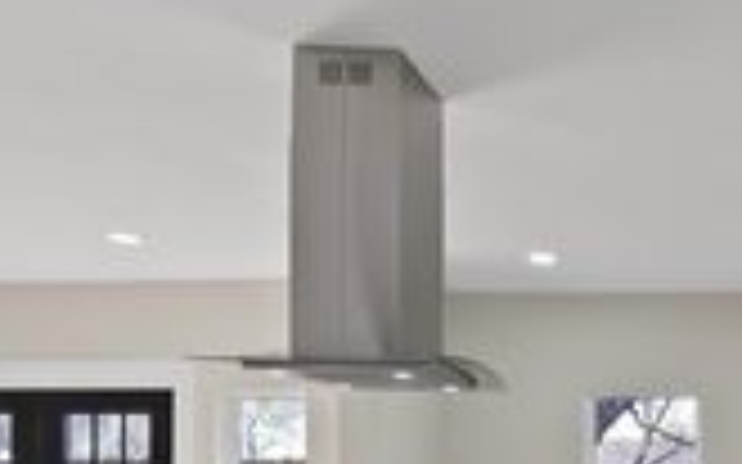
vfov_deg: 31.4
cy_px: 482
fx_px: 748
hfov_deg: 42.8
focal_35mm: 37
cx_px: 791
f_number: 9
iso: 640
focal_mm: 12
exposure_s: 1/13
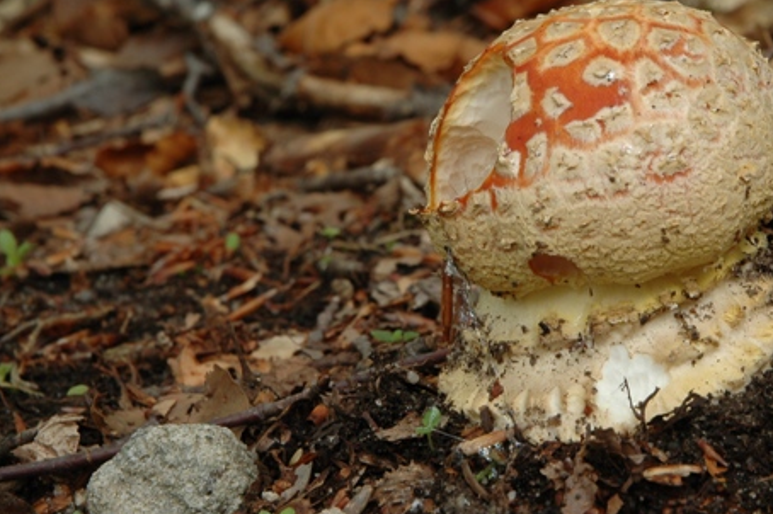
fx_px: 3175
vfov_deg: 9.3
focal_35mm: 148
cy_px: 225
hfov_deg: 13.9
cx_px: 533
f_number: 14
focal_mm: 70
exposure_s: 1/8
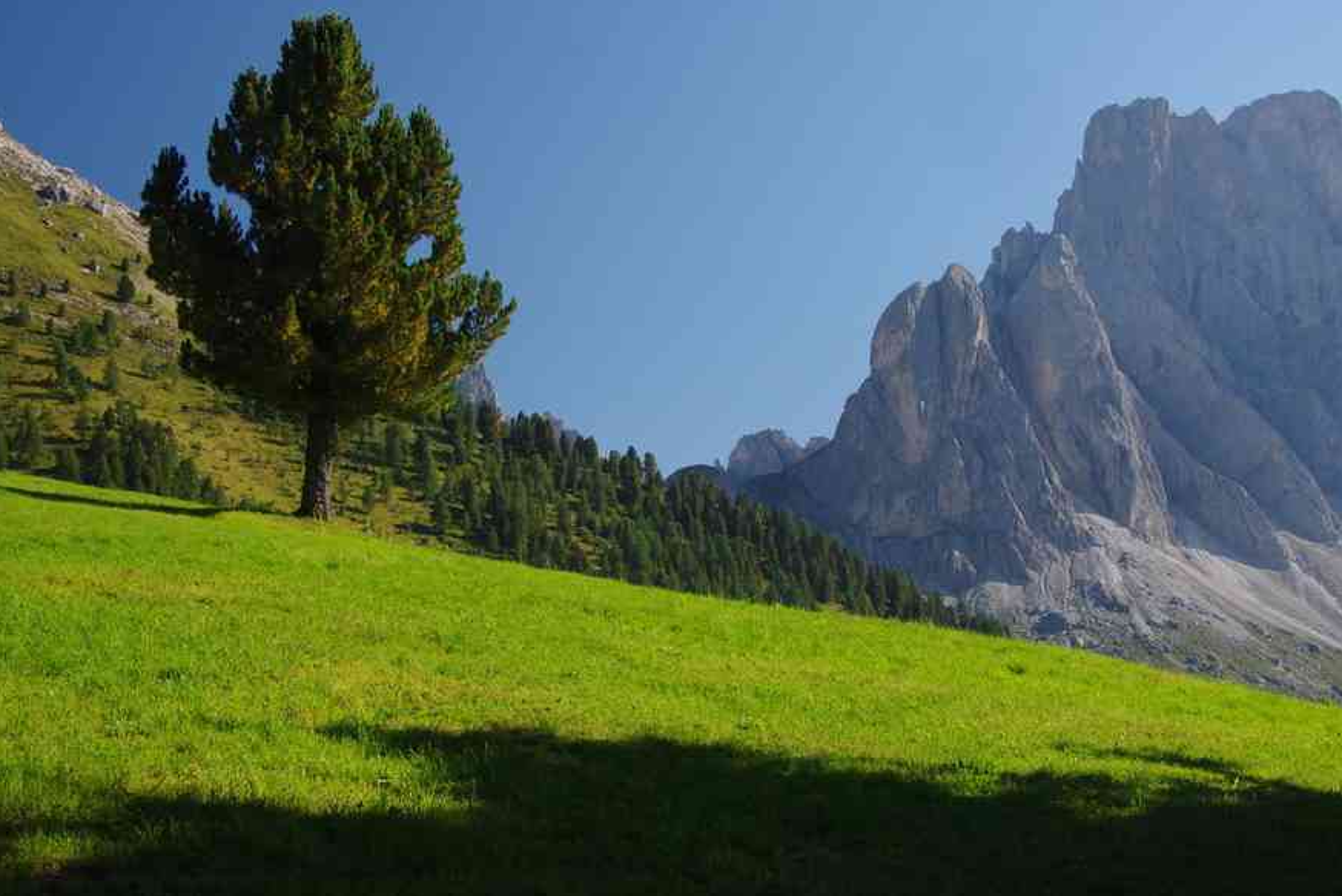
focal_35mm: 56
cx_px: 712
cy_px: 409
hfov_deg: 35.6
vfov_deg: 24.2
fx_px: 2088
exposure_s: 1/60
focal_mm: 32.5
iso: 200
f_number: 11
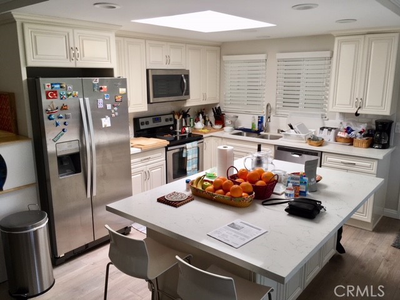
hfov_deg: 61.7
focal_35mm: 29
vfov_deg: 48.2
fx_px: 335
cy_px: 150
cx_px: 200
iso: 25
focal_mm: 4.15
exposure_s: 1/60
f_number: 2.2
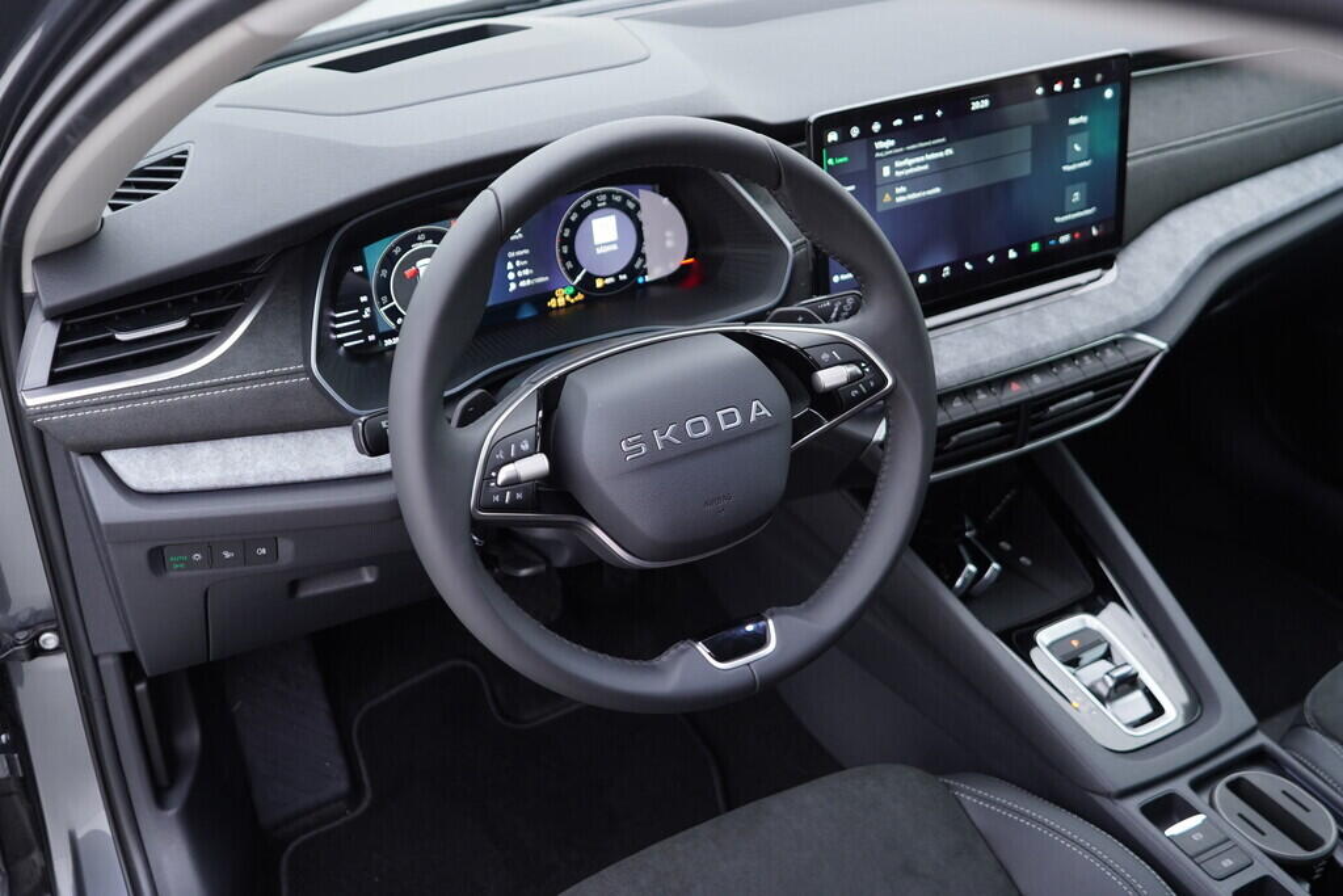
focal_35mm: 36
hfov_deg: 53.1
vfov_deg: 36.9
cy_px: 448
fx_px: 1343
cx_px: 672
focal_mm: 24
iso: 250
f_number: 2.8
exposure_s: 1/40
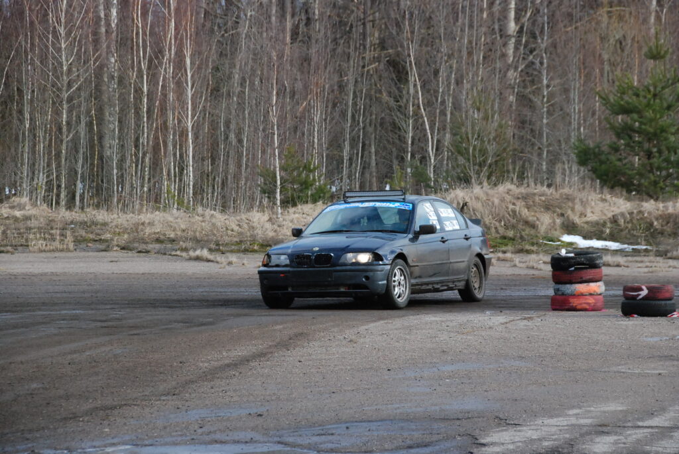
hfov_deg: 10.5
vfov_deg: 7.1
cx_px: 340
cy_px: 227
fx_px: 3682
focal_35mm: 195
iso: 1600
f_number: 9
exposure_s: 1/1250
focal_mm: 130
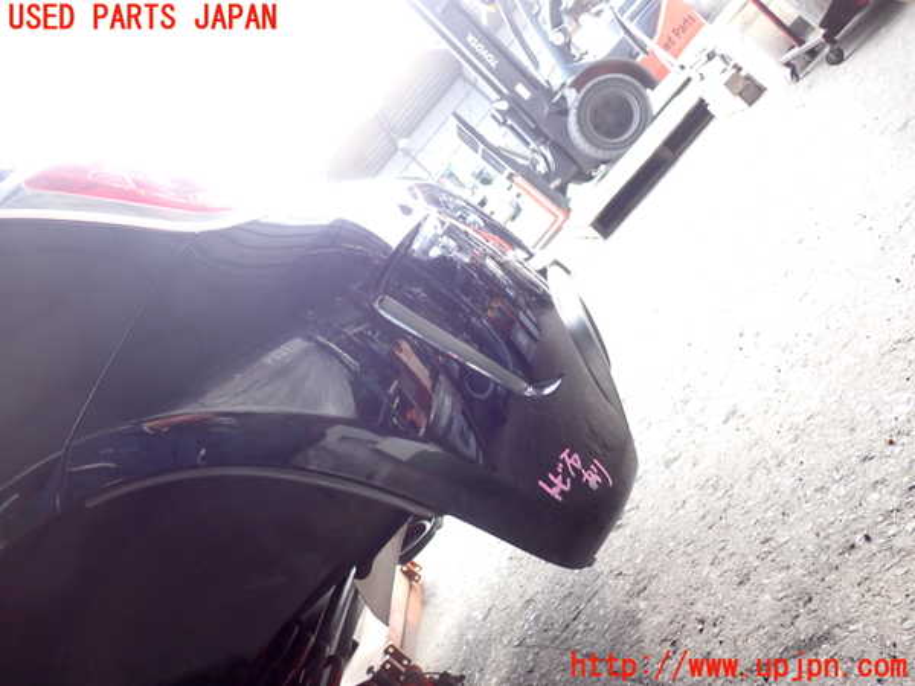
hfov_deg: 60.0
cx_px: 458
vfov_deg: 46.8
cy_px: 343
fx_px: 793
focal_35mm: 30
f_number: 2.3
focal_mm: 5.4
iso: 200
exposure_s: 1/60
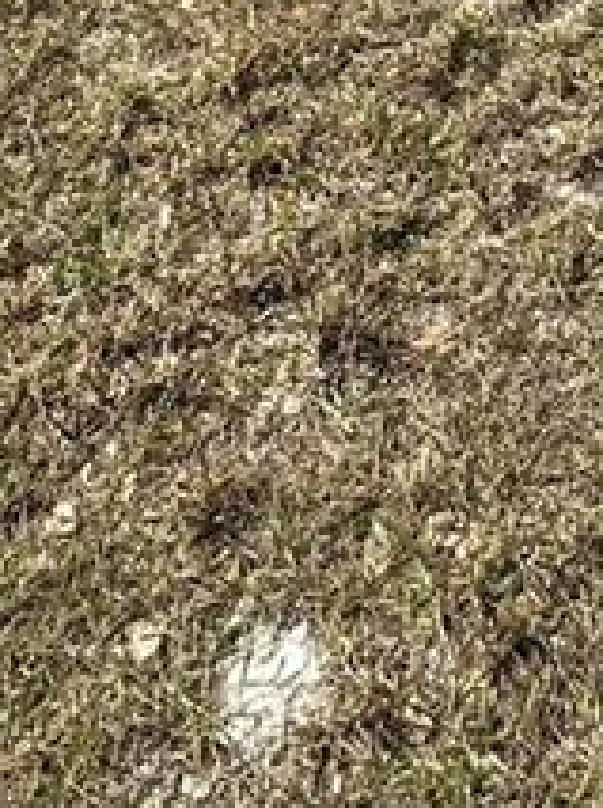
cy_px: -876
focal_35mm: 79
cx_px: 732
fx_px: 1840
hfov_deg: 17.7
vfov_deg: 17.0
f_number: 2.2
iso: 50
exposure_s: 1/1575
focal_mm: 2.22
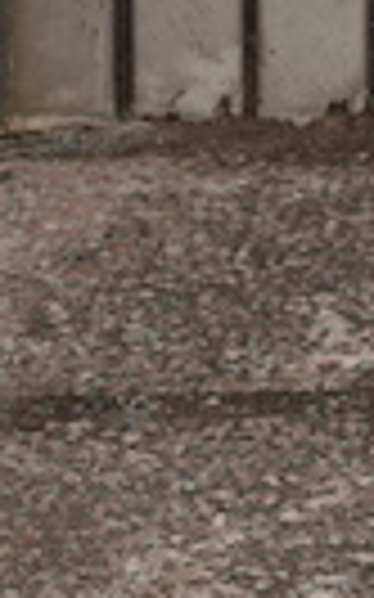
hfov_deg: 7.5
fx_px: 2710
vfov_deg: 11.9
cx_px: 820
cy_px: -355
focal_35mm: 166
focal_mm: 13.08
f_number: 4
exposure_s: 1/500
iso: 125
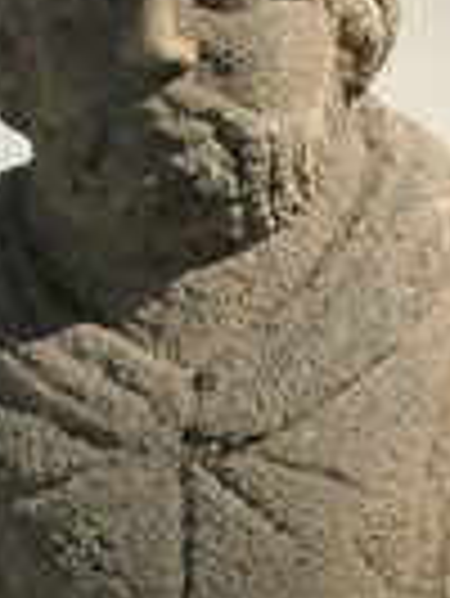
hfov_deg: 8.6
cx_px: 234
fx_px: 2977
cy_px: 839
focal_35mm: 172
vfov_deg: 11.1
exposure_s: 1/15
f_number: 4
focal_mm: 24
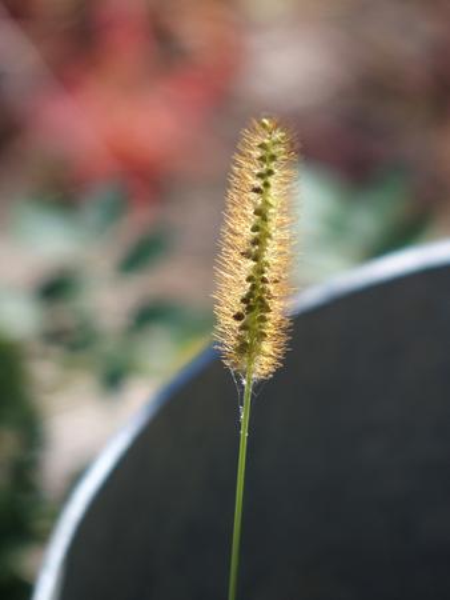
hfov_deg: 5.0
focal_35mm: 300
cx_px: 225
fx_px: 5195
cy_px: 300
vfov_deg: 6.6
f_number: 2.8
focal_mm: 64.3
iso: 100
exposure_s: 1/640
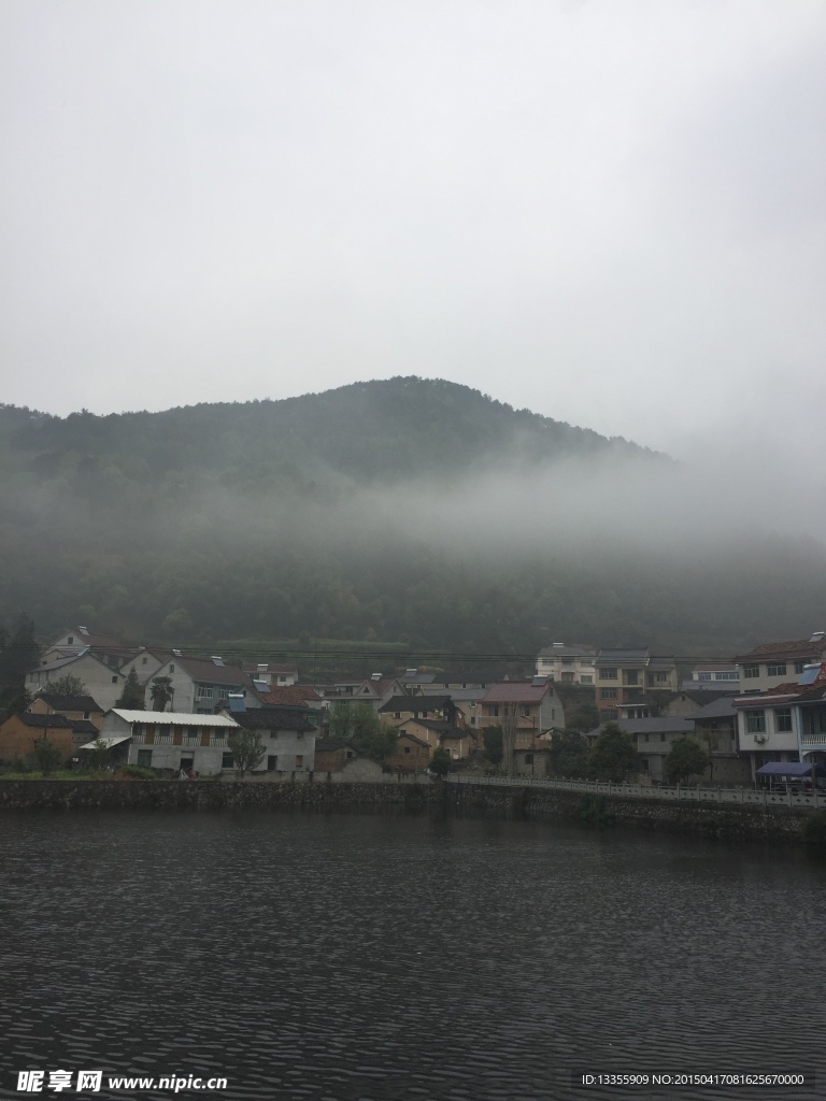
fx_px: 923
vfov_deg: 61.7
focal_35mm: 29
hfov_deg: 48.2
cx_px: 413
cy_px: 550
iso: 32
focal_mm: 4.15
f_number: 2.2
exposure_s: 1/659
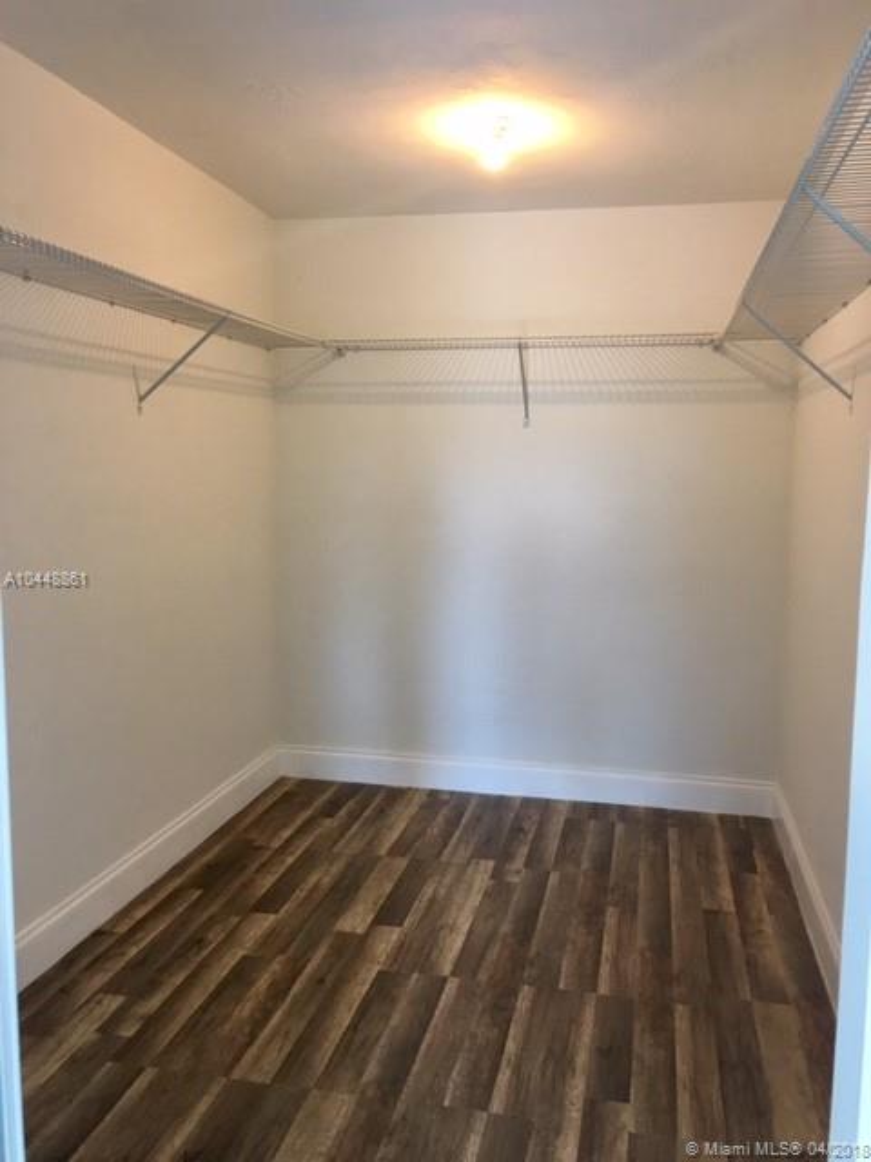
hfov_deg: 48.2
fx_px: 973
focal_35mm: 29
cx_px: 436
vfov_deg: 61.7
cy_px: 581
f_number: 2.2
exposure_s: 1/30
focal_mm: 4.15
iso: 100
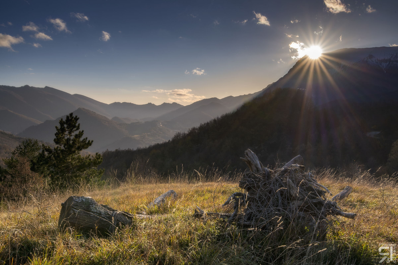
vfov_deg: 43.6
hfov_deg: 61.9
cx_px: 199
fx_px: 332
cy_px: 132
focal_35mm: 30
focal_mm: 30
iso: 64
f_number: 14
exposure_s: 1/160
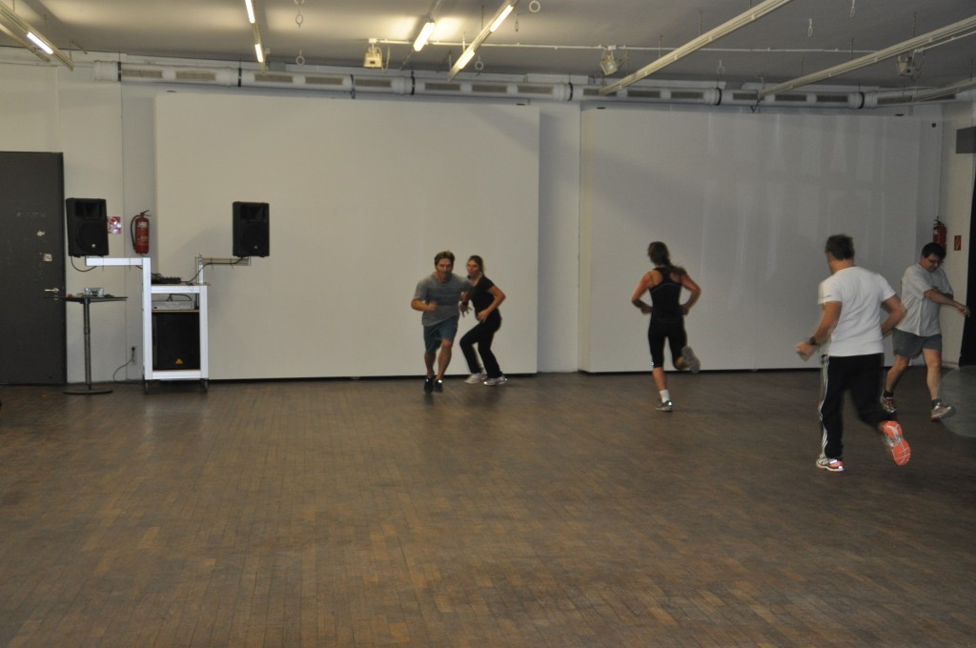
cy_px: 324
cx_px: 488
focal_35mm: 52
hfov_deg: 37.9
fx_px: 1422
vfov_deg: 25.7
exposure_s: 1/60
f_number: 4.2
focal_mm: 35
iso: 800
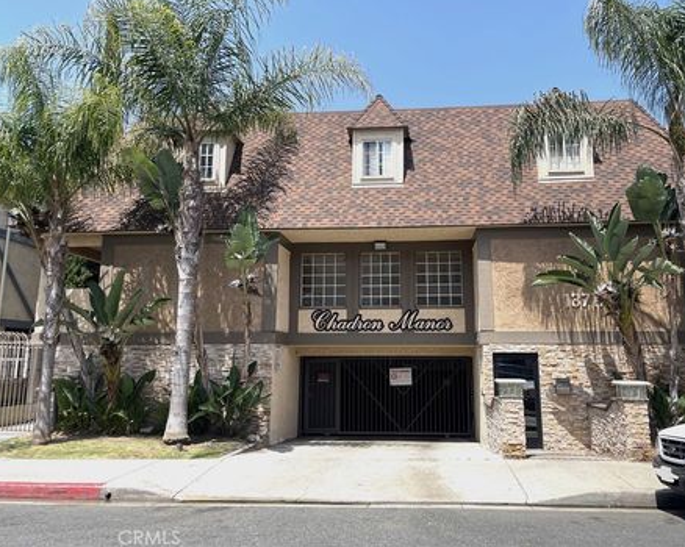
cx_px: 374
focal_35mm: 29
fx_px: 588
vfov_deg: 49.9
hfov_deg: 60.4
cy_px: 256
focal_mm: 4.2
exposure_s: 1/2174
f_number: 1.6
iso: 32
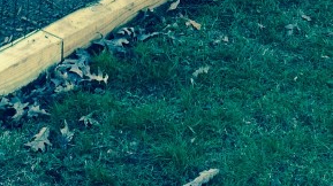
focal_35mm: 116
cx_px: 119
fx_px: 1023
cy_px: -181
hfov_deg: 18.4
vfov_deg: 9.7
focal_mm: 4.12
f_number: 2.2
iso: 32
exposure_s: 1/214
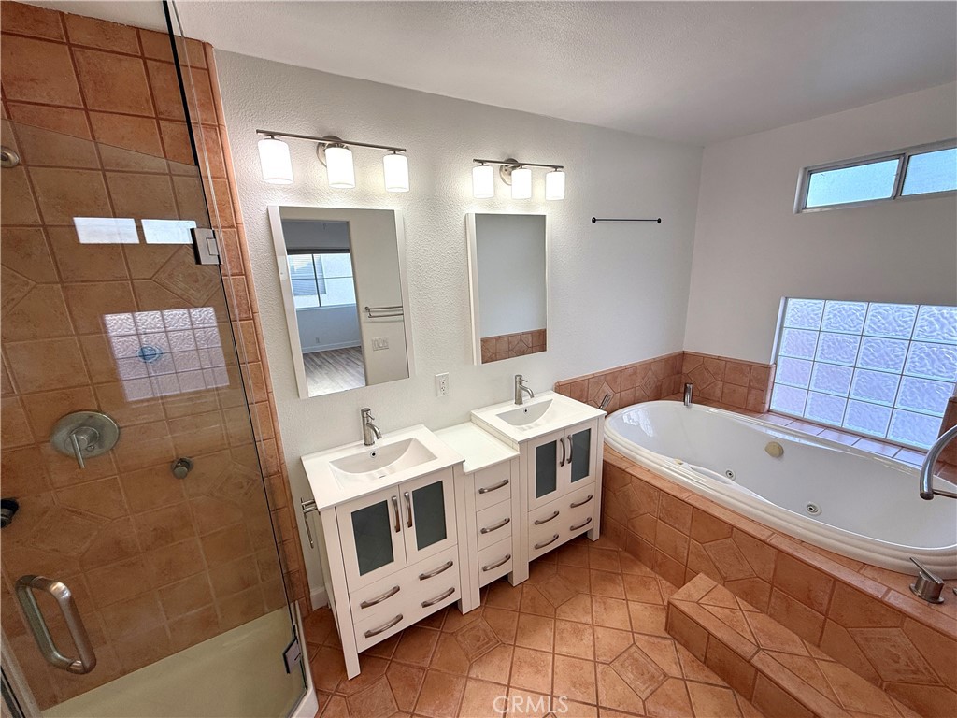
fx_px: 387
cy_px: 359
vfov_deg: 85.7
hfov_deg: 102.1
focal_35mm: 14
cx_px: 478
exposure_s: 1/137
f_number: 2.2
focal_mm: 2.22
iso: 64
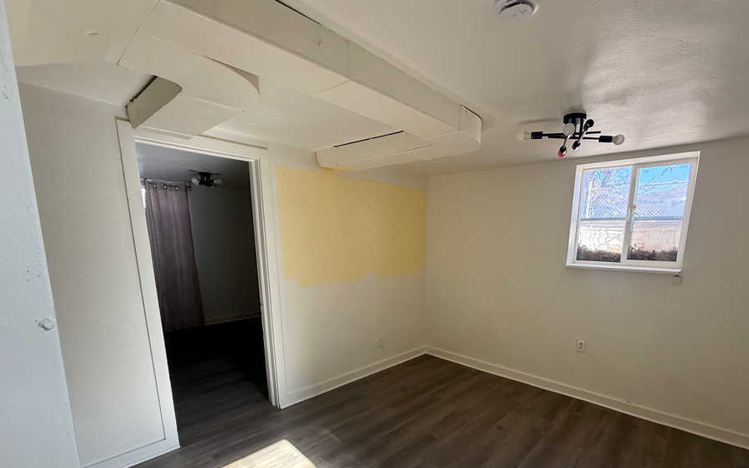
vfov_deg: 66.6
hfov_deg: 93.7
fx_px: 347
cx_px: 428
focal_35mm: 17
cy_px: 303
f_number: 2.2
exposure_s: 1/99
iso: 125
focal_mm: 2.22
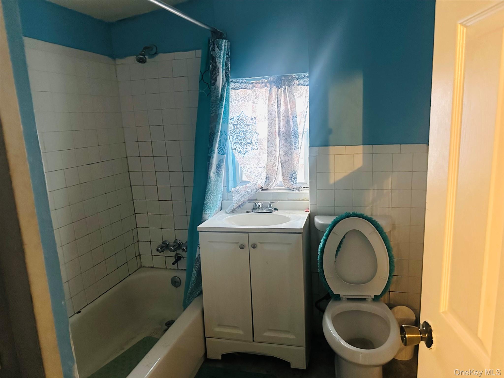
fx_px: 349
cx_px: 252
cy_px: 189
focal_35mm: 24
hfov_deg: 71.6
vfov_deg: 56.8
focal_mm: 6.86
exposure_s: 1/40
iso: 800
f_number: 1.78
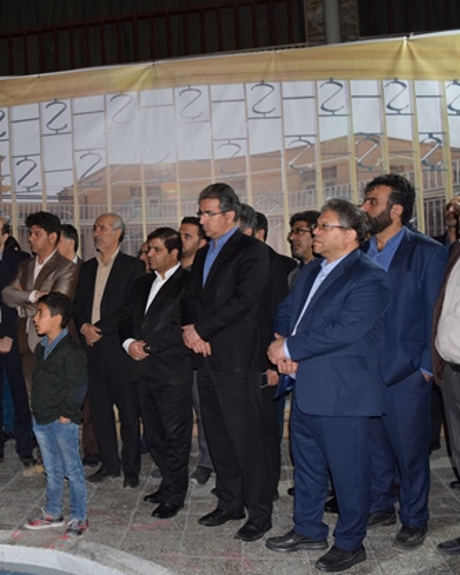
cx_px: 57
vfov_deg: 46.8
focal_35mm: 39
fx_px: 663
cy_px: 284
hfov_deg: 36.2
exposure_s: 1/60
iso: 1000
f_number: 5.6
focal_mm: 18
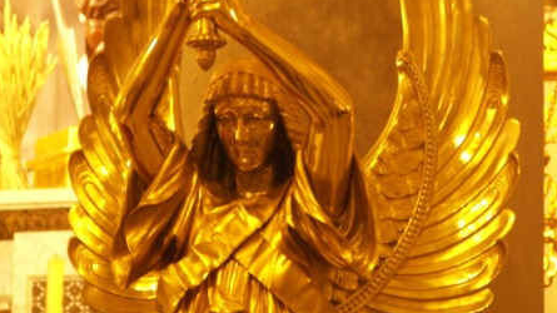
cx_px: 278
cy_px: 134
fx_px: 3352
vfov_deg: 5.3
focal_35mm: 227
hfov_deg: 9.5
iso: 100
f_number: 3.6
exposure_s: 1/2
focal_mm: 34.4
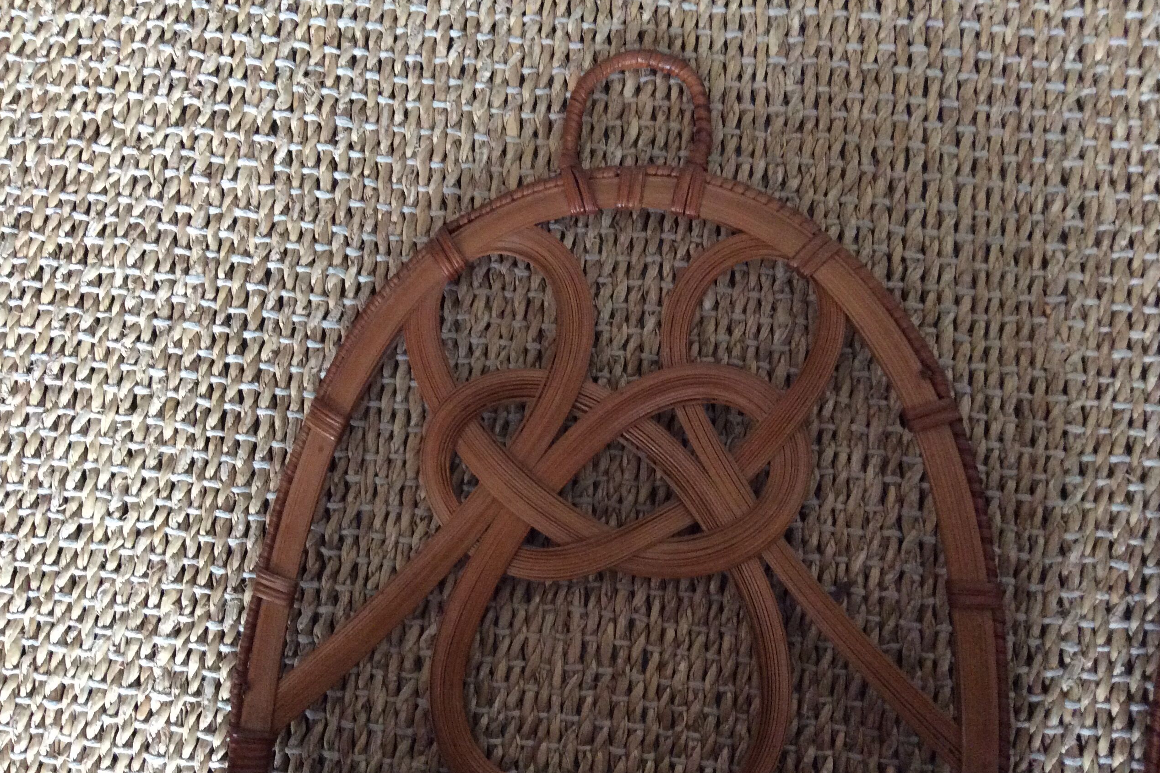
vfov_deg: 38.8
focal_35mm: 34
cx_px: 578
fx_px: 1095
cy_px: 431
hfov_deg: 55.8
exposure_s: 1/20
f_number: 2.4
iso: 250
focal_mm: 3.3
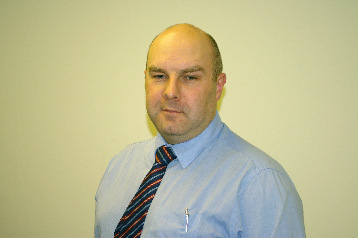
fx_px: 745
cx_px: 179
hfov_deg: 27.0
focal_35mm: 75
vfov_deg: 18.1
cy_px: 119
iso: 800
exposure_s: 1/60
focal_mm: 50
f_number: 5.6
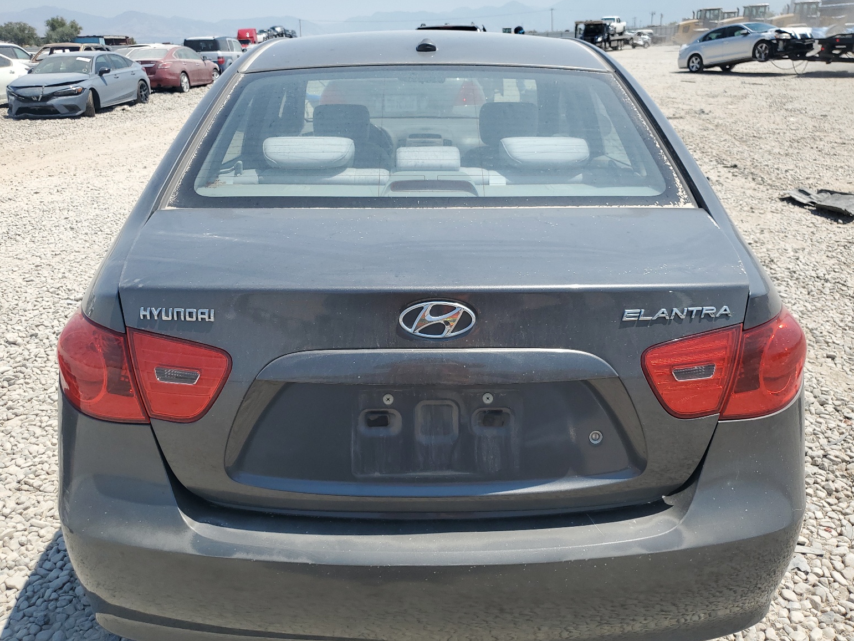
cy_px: 321
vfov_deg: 51.4
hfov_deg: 65.3
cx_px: 442
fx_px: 666
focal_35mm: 27
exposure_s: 1/3333
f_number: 1.5
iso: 50
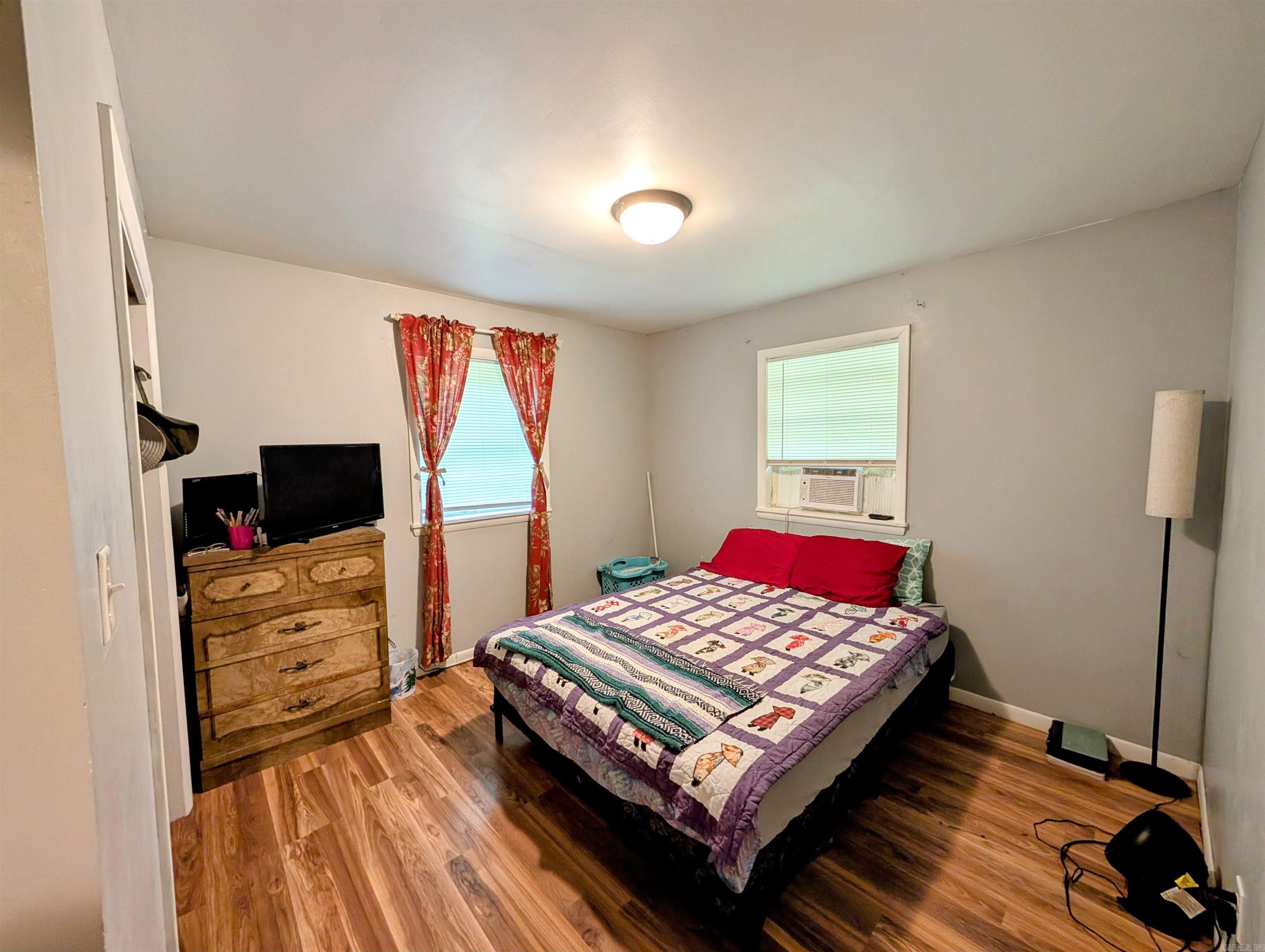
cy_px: 476
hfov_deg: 110.5
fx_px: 439
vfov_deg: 94.6
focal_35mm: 12
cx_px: 632
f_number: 1.7
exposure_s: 1/24
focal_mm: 2.02
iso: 116
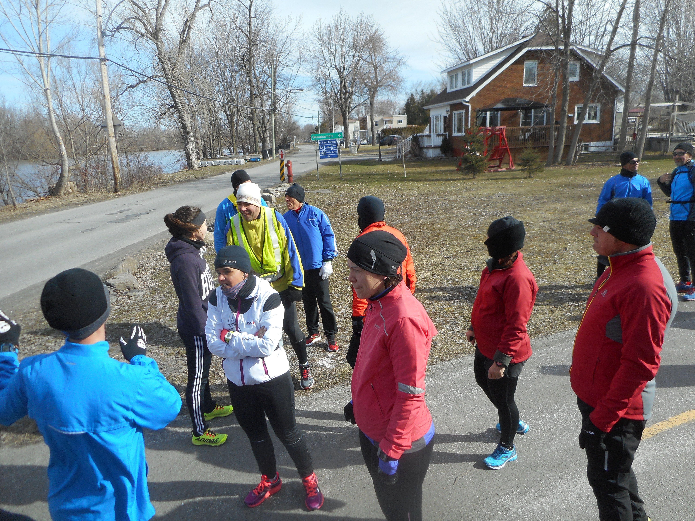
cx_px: 348
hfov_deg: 69.4
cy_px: 260
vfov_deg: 54.9
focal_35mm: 25
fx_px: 502
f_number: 3.7
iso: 80
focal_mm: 4.5
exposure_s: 1/500
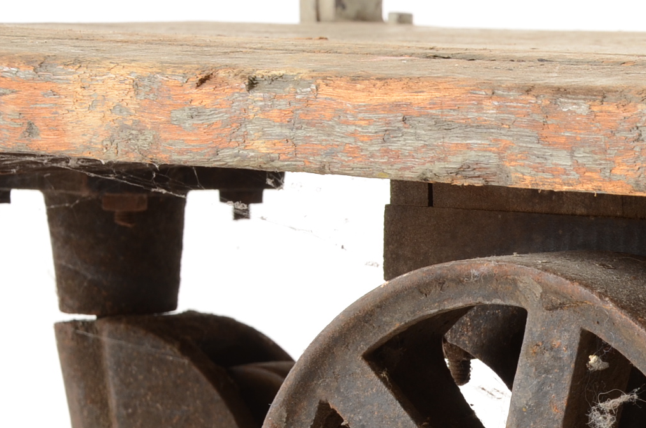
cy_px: 446
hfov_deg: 9.0
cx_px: 766
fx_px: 4048
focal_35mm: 226
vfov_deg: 6.0
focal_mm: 62
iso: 200
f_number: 9
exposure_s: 1/125
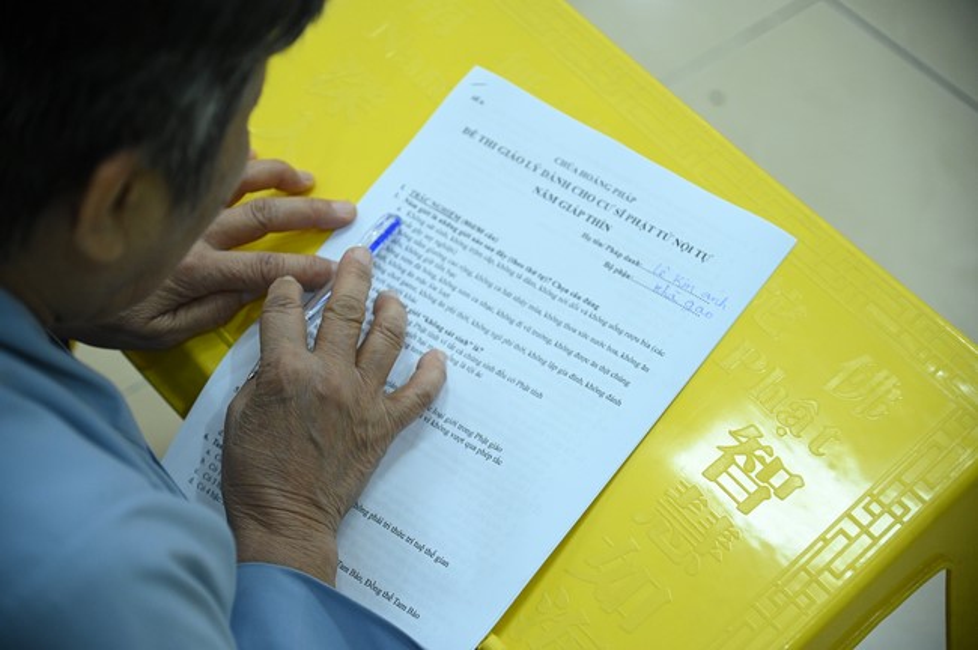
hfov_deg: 26.0
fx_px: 2117
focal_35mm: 78
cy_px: 325
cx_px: 489
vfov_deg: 17.5
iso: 4000
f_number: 4
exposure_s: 1/200
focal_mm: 78
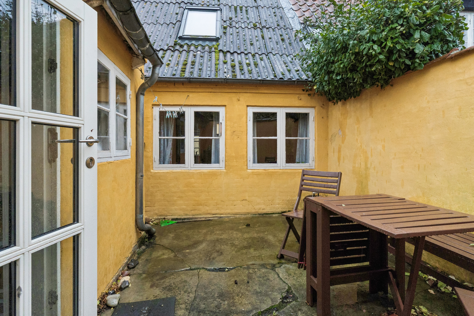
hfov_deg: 87.7
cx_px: 237
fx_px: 247
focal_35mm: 19
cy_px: 158
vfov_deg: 65.2
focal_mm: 12.5
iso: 800
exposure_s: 1/160
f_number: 8
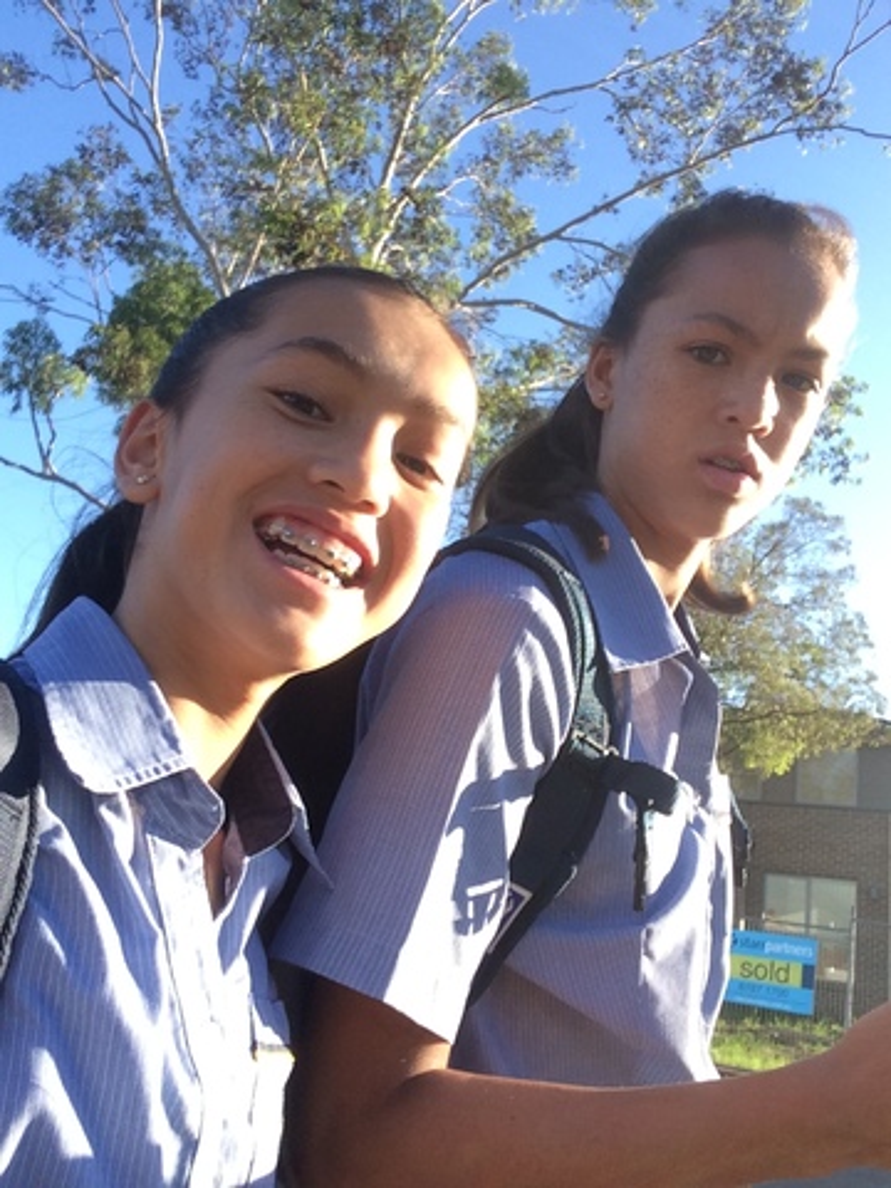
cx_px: 446
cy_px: 594
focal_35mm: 31
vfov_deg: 58.4
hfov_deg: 45.4
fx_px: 1064
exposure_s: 1/406
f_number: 2.4
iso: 50
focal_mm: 2.15
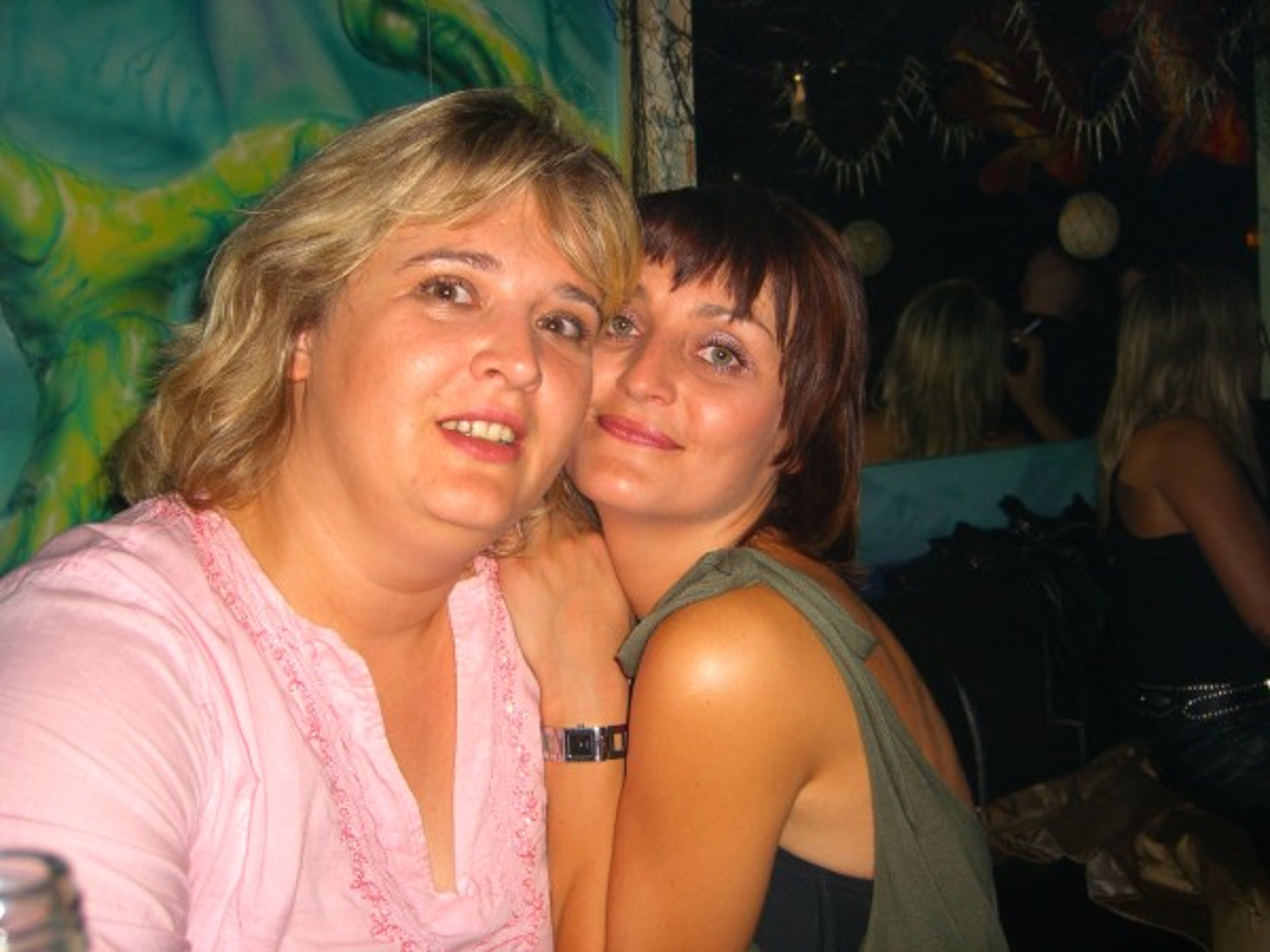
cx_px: 635
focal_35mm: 38
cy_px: 476
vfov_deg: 37.7
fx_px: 1394
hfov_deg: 49.0
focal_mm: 7.9
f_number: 2.8
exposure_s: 1/60
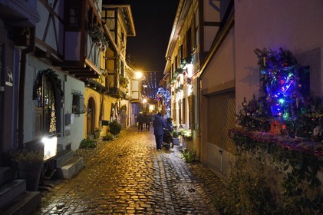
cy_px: 108
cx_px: 162
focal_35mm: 24
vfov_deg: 53.1
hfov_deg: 73.8
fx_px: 215
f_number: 5
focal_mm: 24
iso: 1600
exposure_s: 1/4
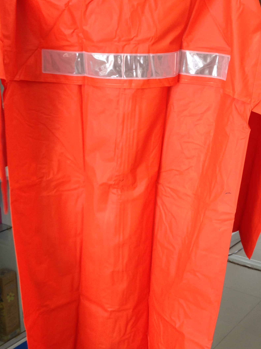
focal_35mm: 51
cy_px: 166
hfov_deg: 28.6
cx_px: 128
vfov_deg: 37.5
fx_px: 513
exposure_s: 1/20
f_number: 2.4
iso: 64
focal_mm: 4.12
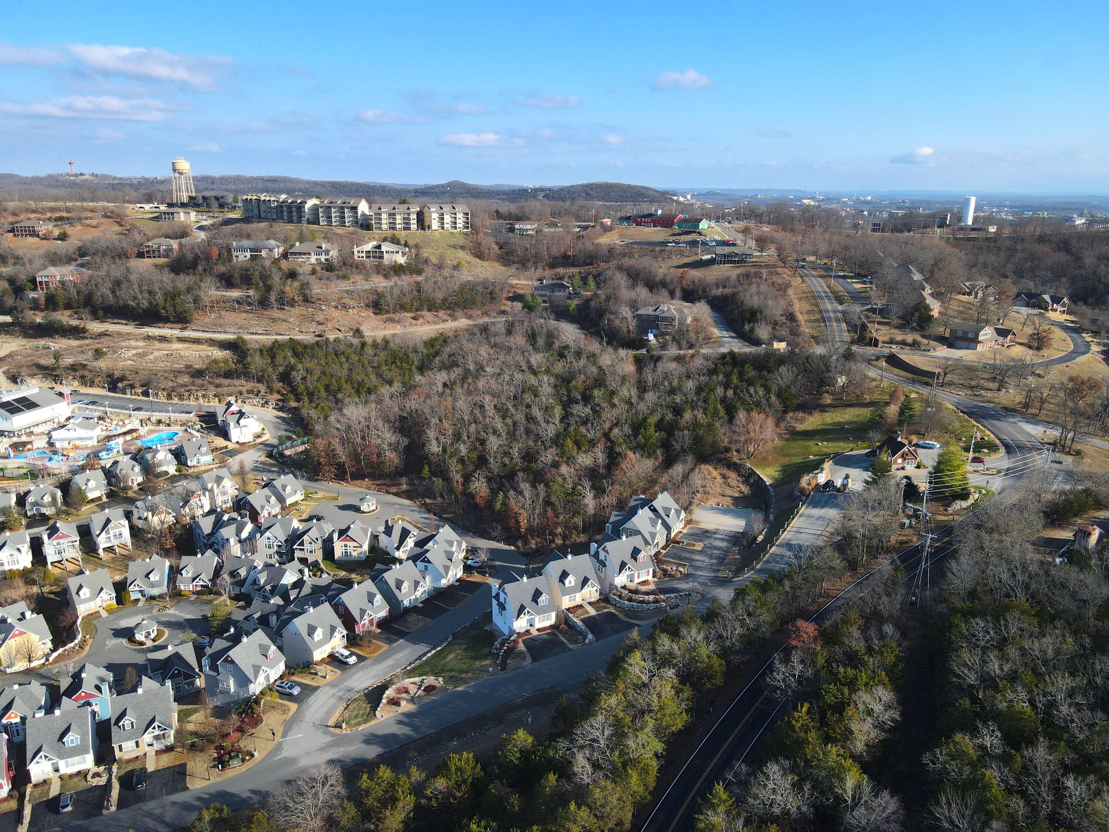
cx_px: 554
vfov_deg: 56.8
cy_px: 416
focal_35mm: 24
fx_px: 769
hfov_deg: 71.6
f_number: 2.8
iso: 100
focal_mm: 4.5
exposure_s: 1/800
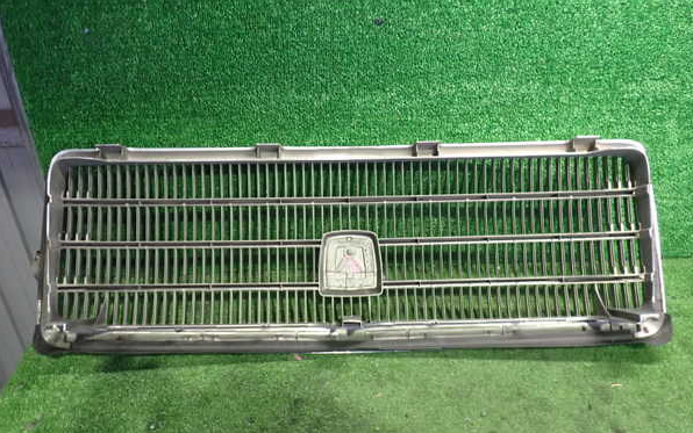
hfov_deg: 59.6
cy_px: 223
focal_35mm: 32
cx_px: 346
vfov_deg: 39.5
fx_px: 605
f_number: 2.3
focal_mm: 5.4
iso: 800
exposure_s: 1/50
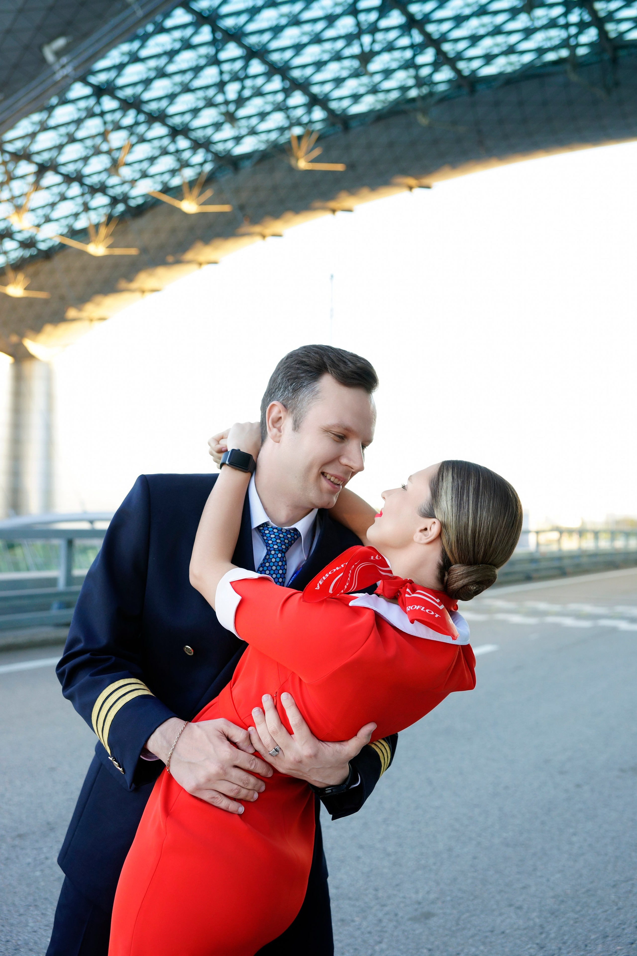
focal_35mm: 35
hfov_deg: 37.9
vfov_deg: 54.4
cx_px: 318
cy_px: 478
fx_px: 929
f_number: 3.5
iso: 500
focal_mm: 35
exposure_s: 1/125
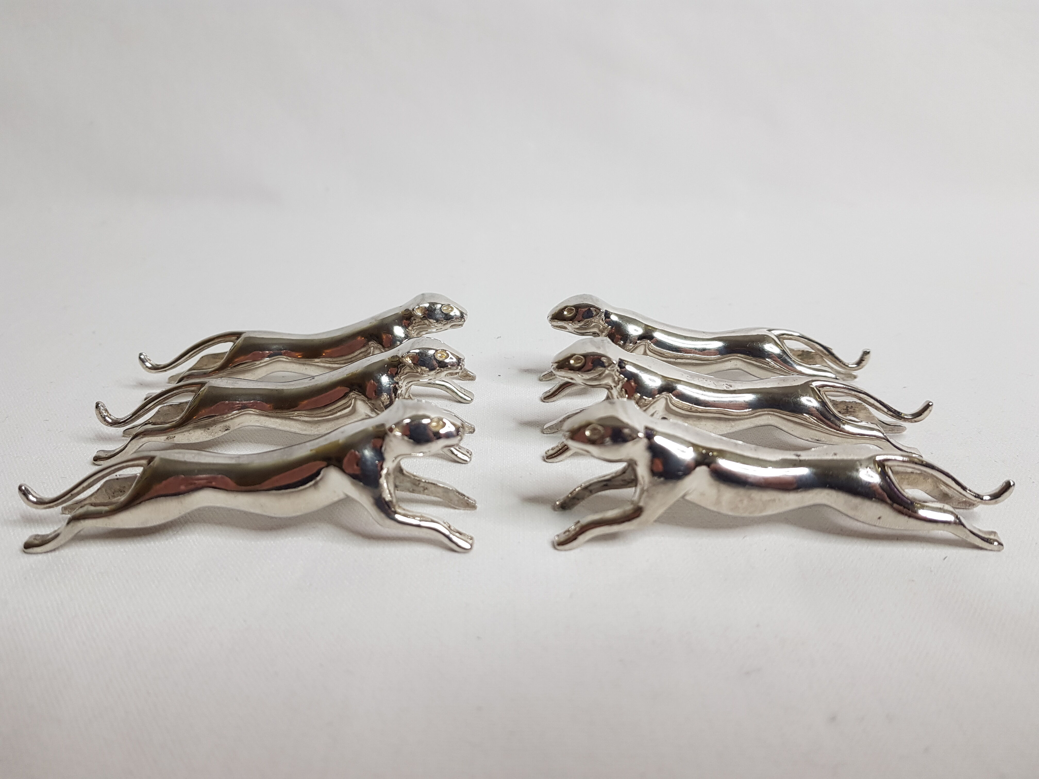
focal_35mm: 26
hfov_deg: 67.3
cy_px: 390
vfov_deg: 53.1
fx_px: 780
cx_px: 520
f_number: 1.7
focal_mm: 4.2
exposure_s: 1/100
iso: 64
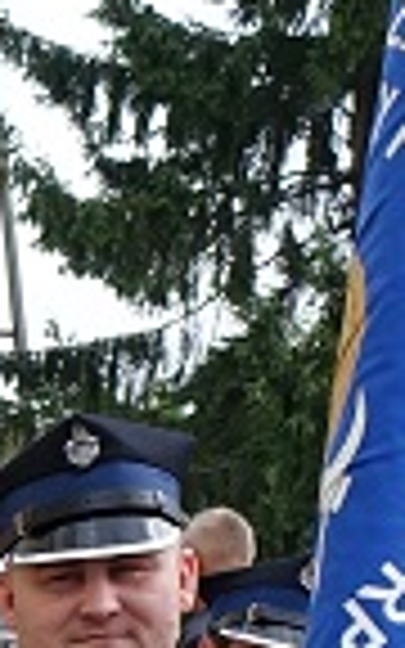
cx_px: -466
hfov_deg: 6.8
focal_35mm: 186
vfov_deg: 10.4
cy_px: 1256
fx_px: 3285
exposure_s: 1/320
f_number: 4
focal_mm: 8.83
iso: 125
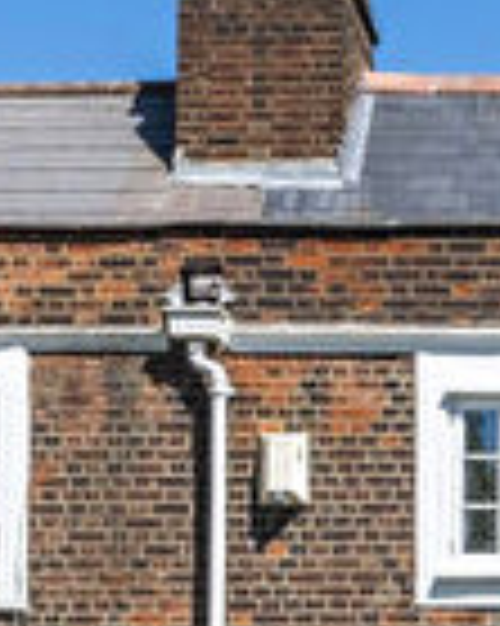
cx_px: 721
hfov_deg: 19.2
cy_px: 561
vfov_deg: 25.9
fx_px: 1315
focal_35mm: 71
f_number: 8
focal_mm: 10
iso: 200
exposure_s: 1/640
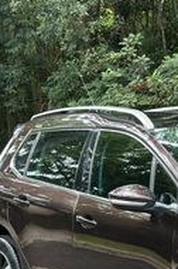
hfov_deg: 10.8
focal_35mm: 124
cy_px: 232
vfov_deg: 16.4
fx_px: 923
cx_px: 226
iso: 64
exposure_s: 1/121
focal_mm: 6.86
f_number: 1.78
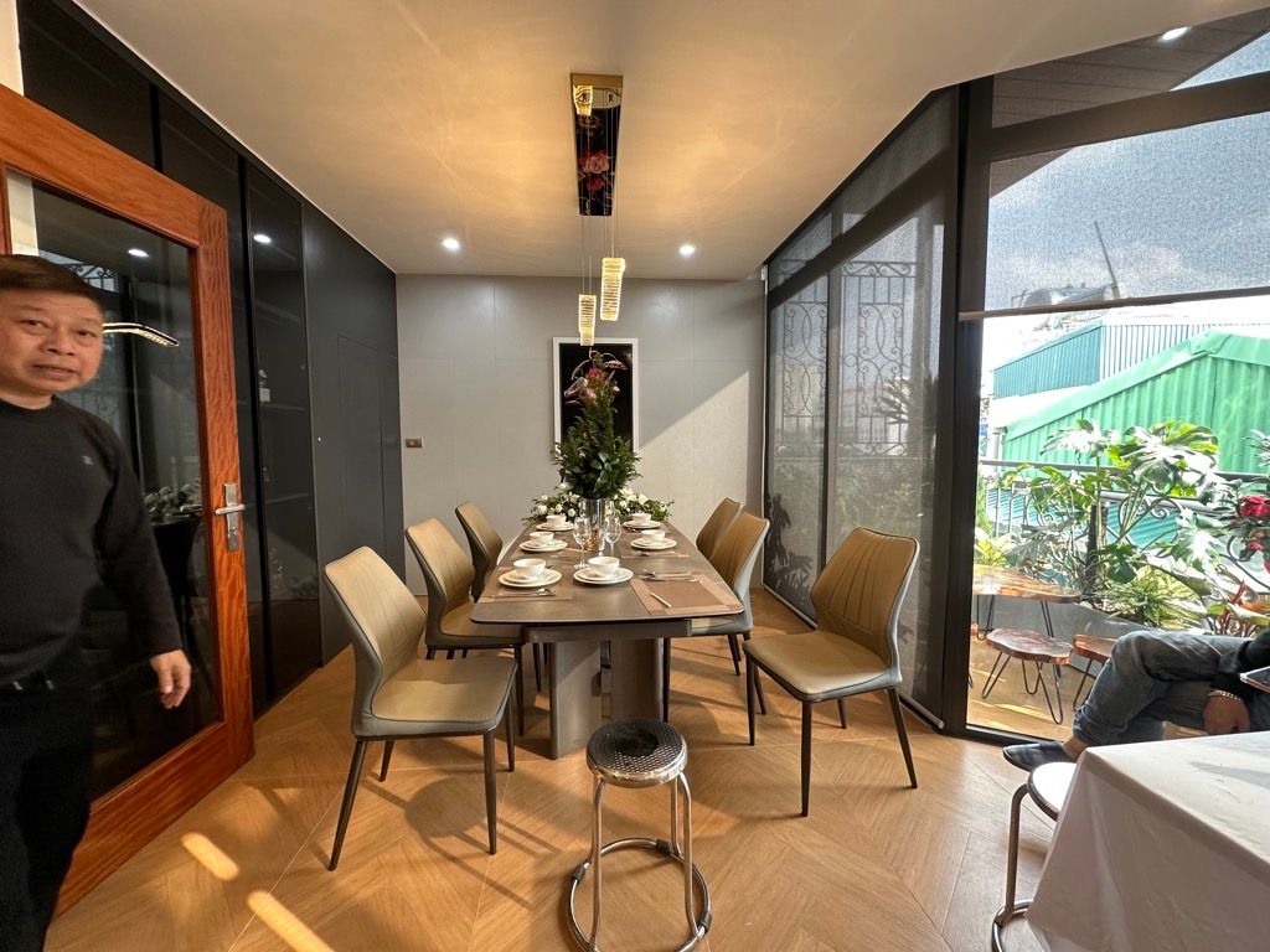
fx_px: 514
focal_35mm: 14
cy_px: 476
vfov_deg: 85.7
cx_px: 635
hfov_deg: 102.1
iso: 125
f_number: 2.2
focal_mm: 2.22
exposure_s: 1/100
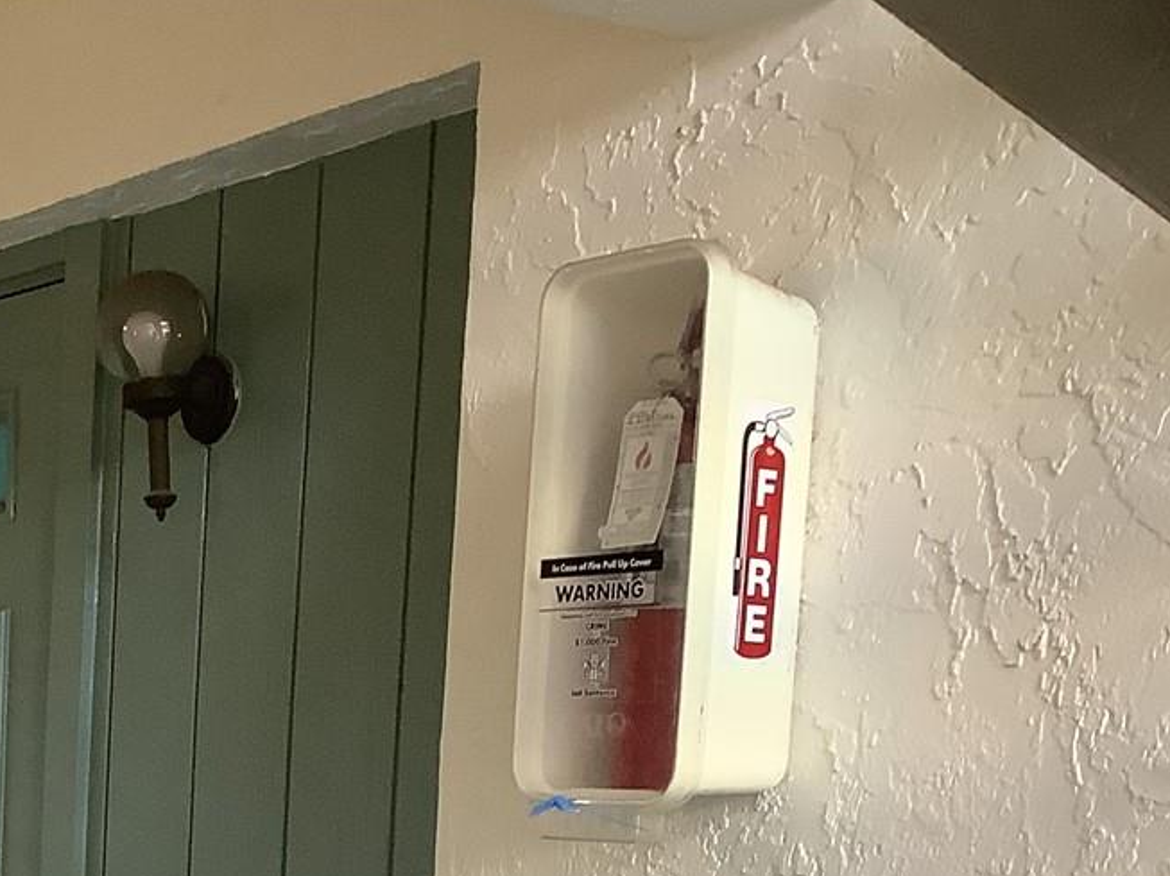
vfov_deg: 18.3
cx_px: -106
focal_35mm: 76
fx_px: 2567
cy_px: 1059
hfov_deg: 24.1
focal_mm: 3.3
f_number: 2.4
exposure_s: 1/60
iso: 160
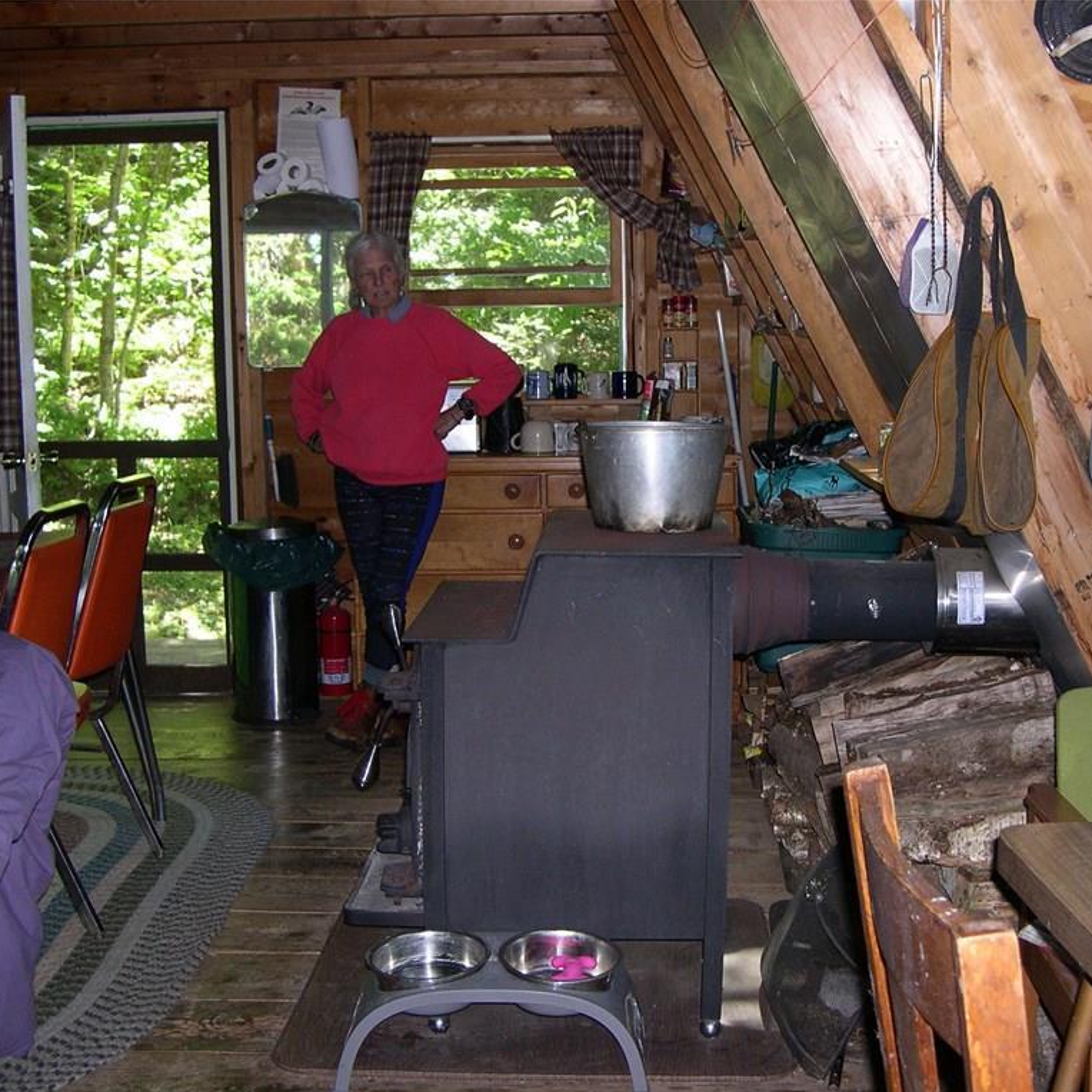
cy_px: 547
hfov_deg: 37.5
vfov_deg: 37.6
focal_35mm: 45
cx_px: 633
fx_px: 1606
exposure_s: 1/60
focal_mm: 8
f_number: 2.8
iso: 211
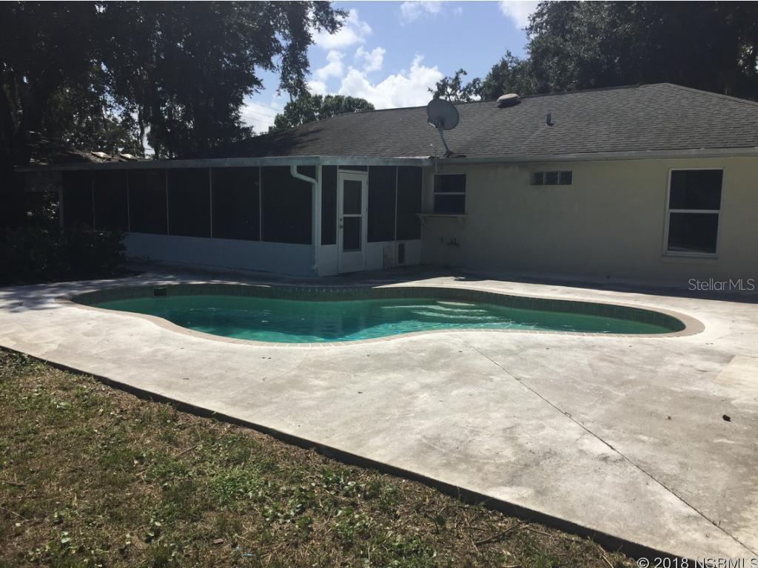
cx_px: 379
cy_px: 284
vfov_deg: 48.2
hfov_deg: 61.7
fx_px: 635
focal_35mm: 29
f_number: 2.2
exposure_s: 1/2825
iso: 32
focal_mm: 4.15
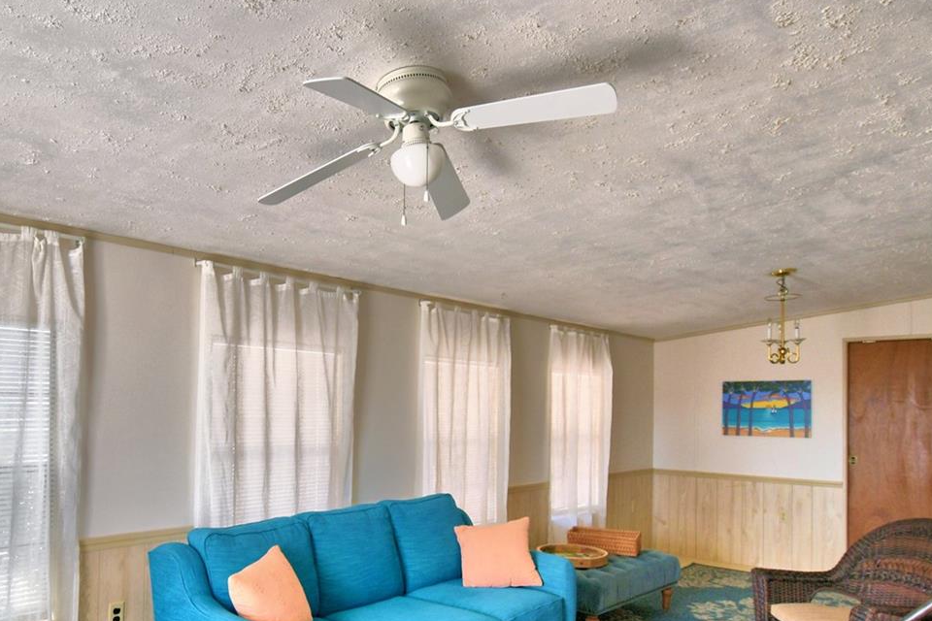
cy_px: 397
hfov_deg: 70.4
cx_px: 352
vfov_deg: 50.6
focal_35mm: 25
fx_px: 647
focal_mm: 10
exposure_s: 1/160
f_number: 4.5
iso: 200
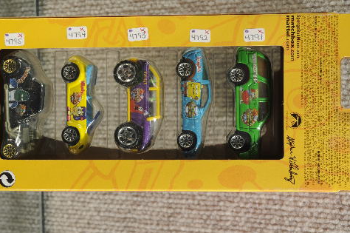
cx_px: 151
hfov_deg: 26.3
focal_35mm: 77
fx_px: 748
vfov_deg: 17.7
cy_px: 110
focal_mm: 38
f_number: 6.3
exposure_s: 1/80
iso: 400
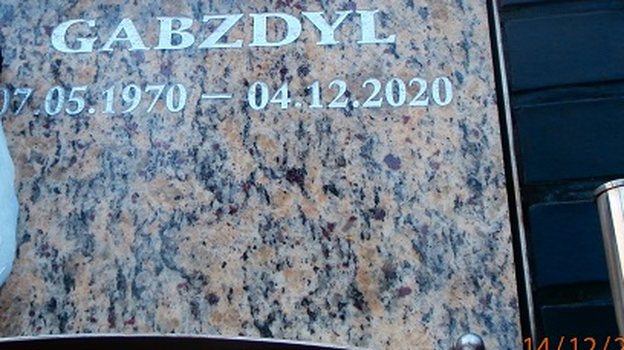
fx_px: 1075
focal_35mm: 65
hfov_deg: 32.2
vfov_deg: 18.3
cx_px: 240
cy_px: 58
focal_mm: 6.67
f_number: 3.9
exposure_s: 1/100
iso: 100
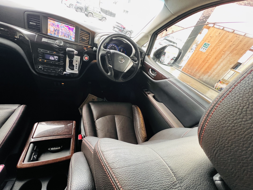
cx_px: 126
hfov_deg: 106.2
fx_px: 95
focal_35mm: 13
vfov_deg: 89.9
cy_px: 95
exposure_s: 1/60
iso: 250
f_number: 1.8
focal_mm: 1.57
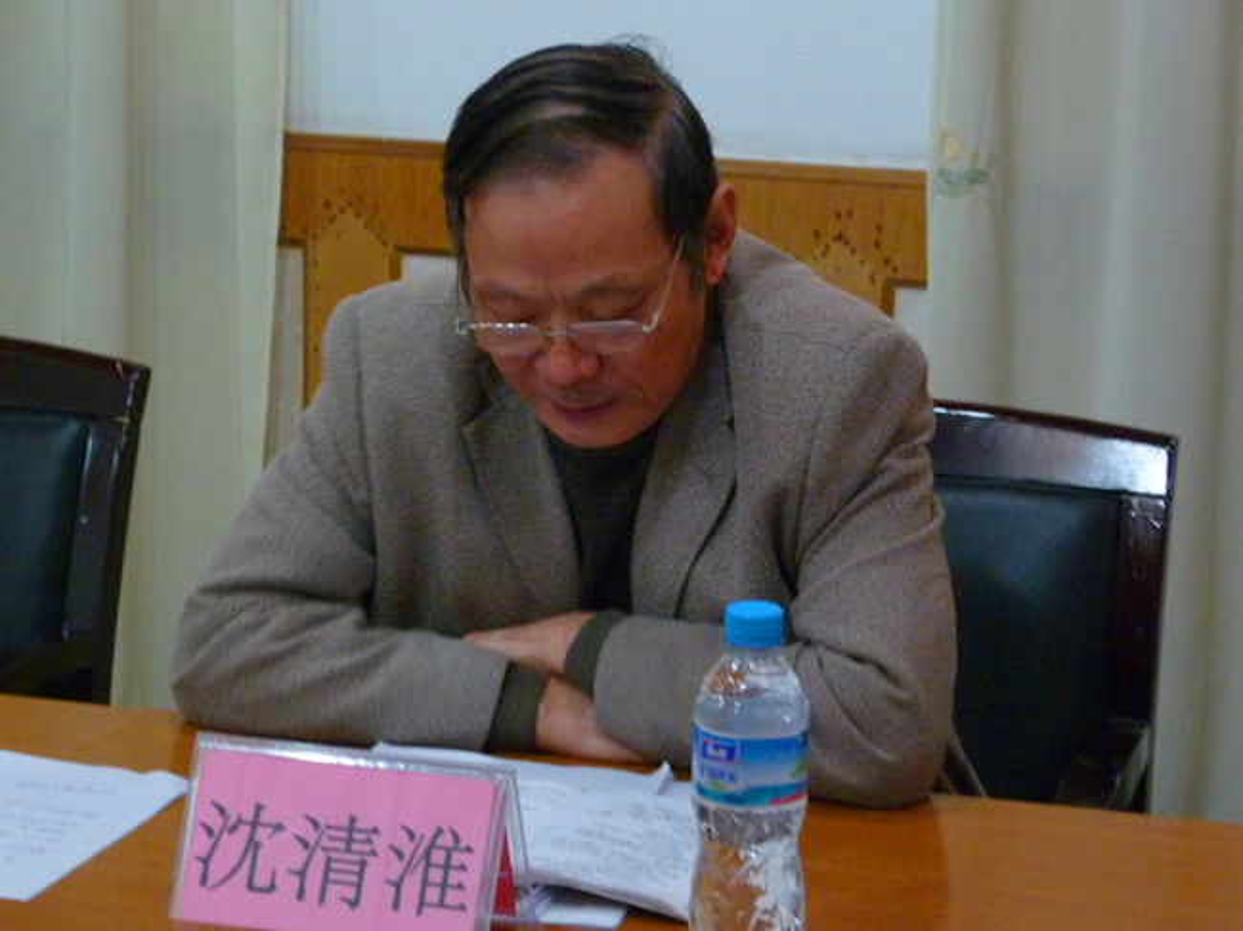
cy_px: 466
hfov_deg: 18.6
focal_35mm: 106
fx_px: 3805
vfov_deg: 14.0
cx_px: 622
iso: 400
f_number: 4.1
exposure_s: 1/8
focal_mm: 12.4
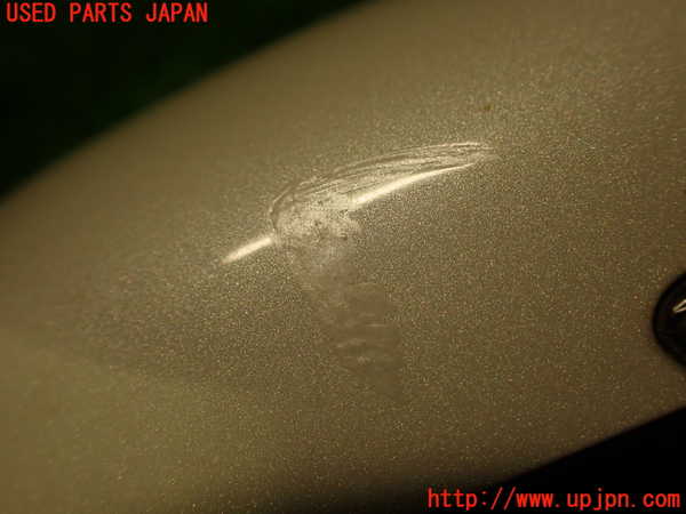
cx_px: 343
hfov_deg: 56.8
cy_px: 257
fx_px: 634
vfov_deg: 44.2
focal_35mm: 32
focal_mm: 5.79
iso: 100
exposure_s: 1/80
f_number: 2.4
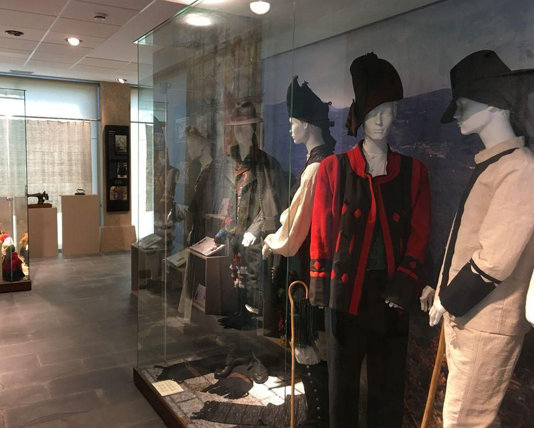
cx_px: 248
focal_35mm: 31
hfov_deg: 57.1
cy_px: 212
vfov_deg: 47.1
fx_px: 490
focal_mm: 4.15
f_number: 2.2
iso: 64
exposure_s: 1/33
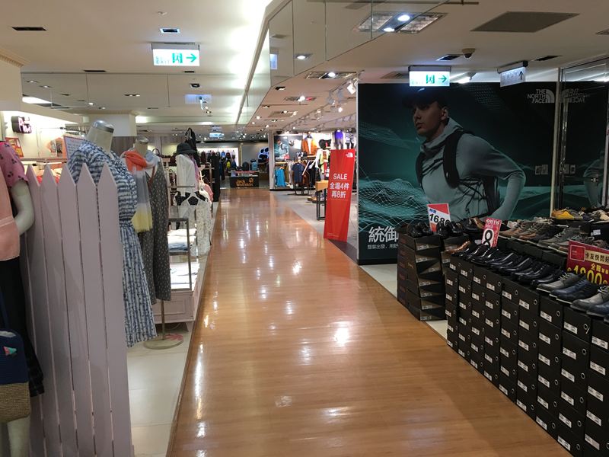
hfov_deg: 61.7
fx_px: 510
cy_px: 228
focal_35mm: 29
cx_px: 304
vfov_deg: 48.2
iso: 40
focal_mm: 4.15
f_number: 2.2
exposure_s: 1/30
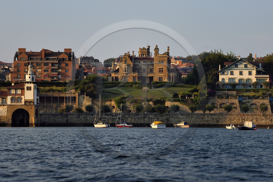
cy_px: 91
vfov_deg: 10.2
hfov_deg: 15.2
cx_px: 136
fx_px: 1023
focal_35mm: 135
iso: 400
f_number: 6.3
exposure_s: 1/1000
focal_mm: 135
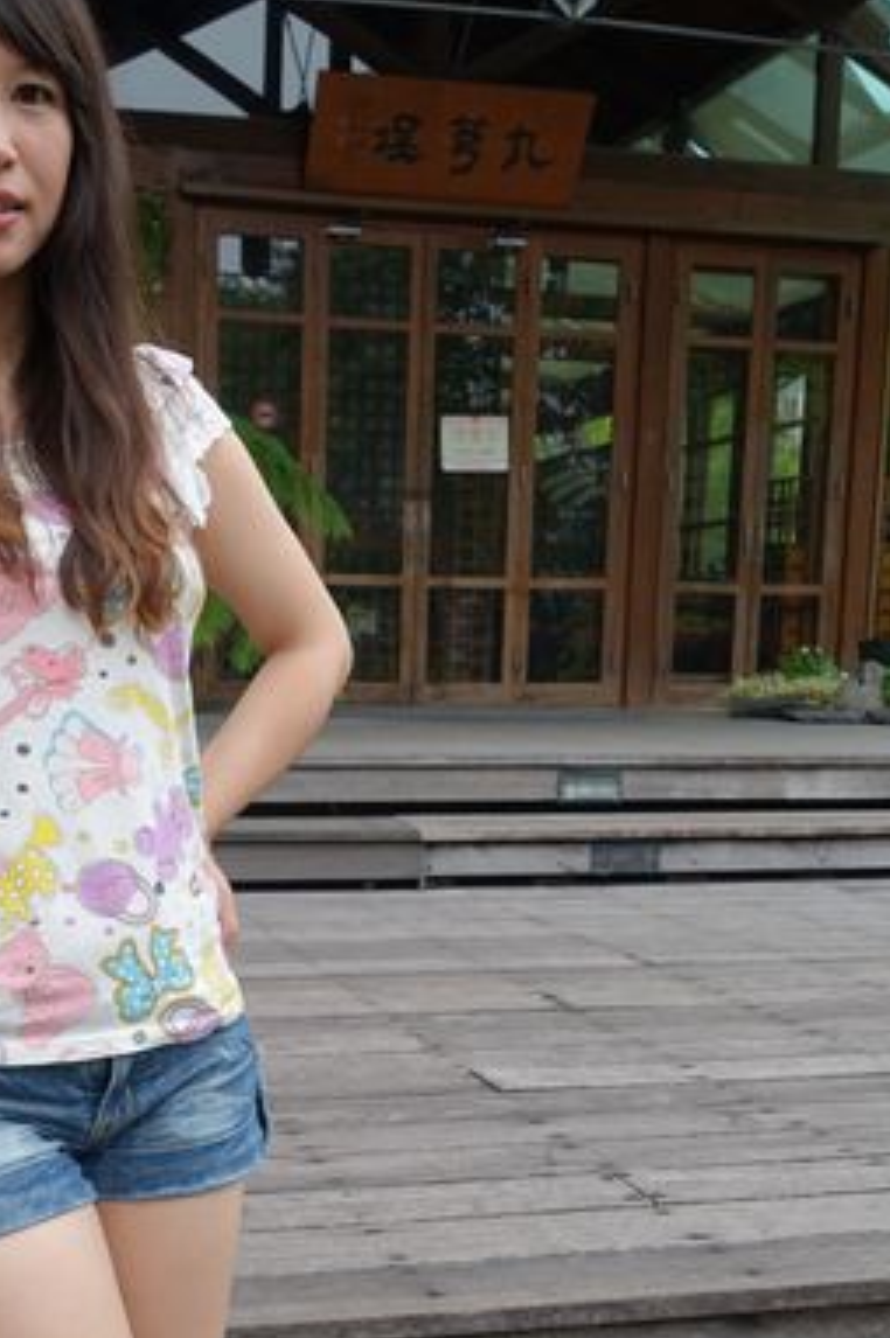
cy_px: 914
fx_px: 1635
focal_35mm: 44
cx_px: 224
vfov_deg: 43.8
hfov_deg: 30.0
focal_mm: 8.8
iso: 125
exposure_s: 1/160
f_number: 4
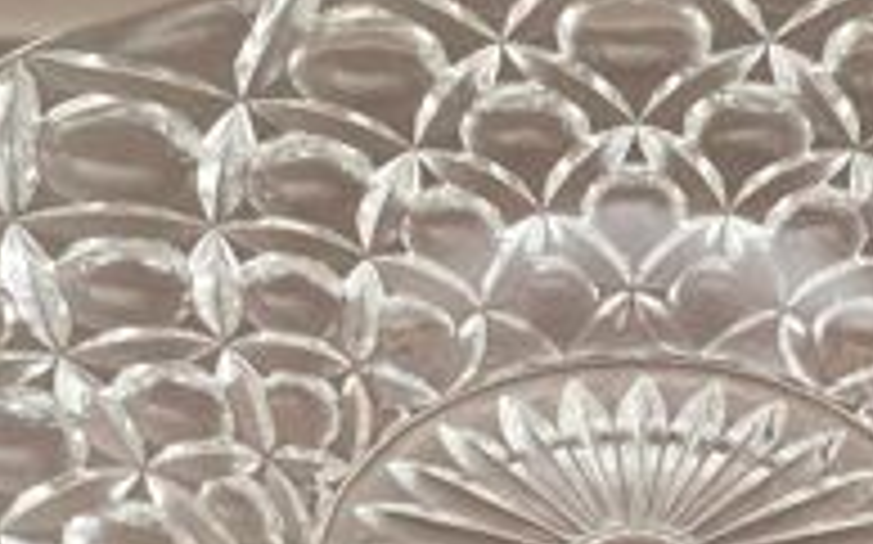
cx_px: 630
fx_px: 1807
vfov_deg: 16.6
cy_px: 607
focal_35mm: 76
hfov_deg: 26.9
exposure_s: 1/33
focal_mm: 4.15
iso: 64
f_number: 2.2
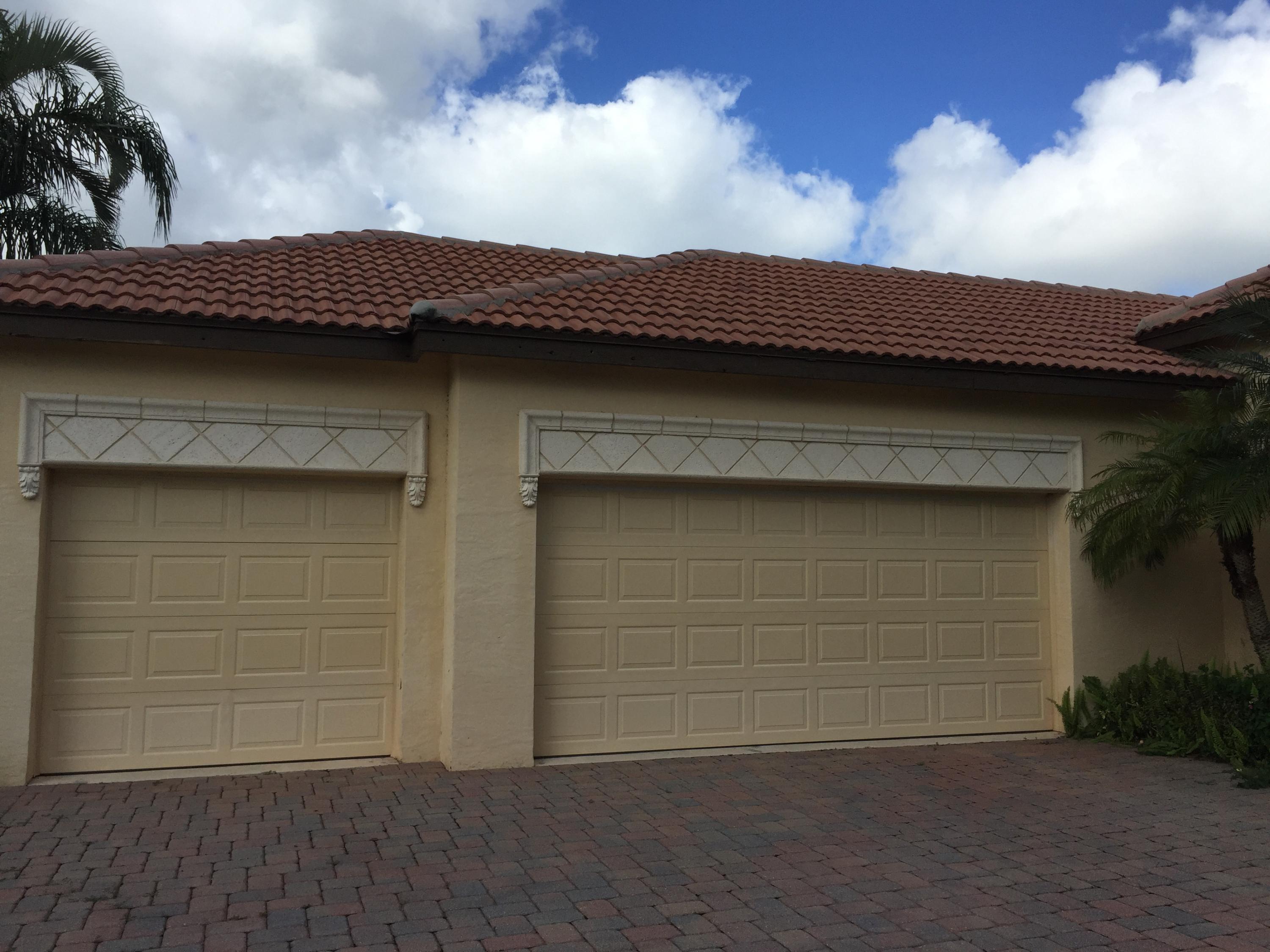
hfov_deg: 61.7
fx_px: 1064
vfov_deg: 48.2
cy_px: 476
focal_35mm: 29
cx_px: 635
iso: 32
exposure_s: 1/2475
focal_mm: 4.15
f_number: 2.2
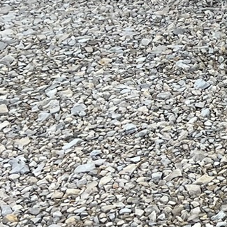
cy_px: -184
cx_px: 503
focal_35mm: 145
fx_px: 1076
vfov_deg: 11.2
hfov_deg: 10.7
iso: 50
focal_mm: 5.1
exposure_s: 1/710
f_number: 1.6
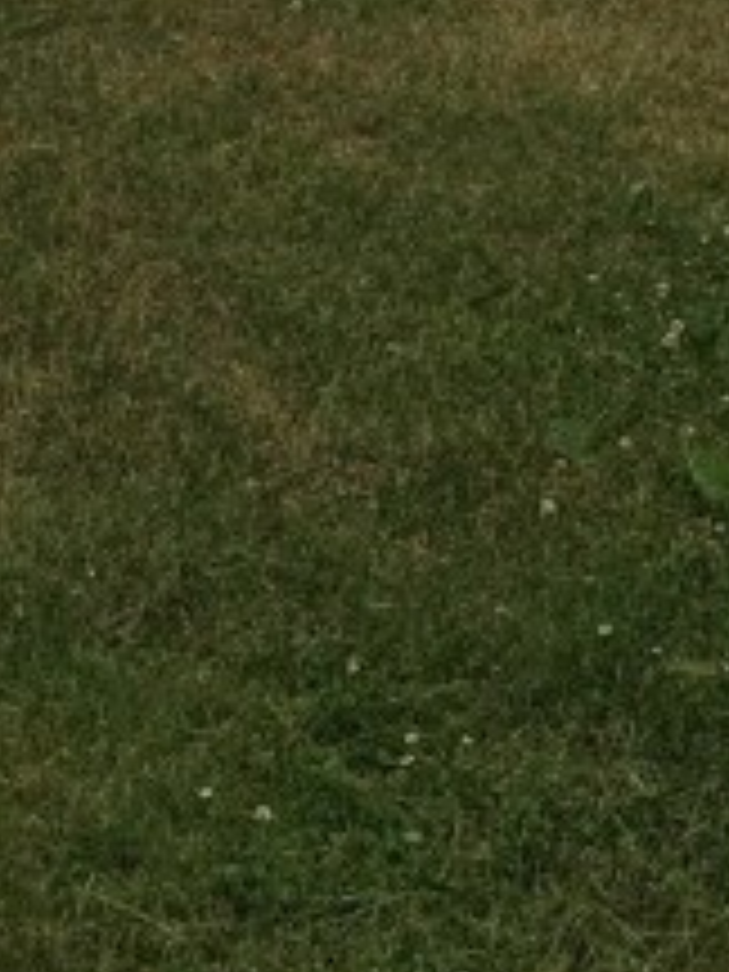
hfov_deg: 14.3
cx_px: 212
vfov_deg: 17.0
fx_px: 2892
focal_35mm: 103
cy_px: -544
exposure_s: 1/739
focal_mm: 4.15
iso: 25
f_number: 2.2
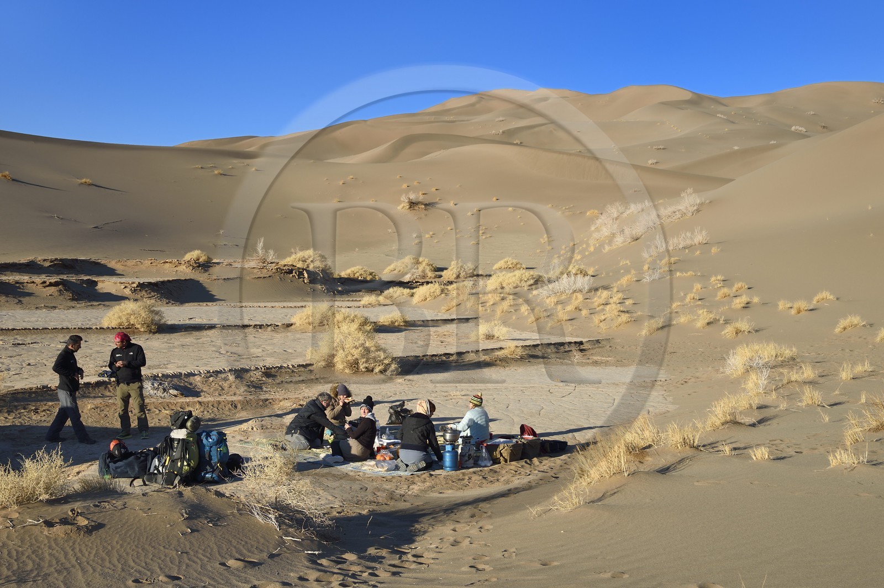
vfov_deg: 30.5
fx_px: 1080
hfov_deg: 44.5
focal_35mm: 44
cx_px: 442
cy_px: 294
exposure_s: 1/200
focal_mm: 44
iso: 200
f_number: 11
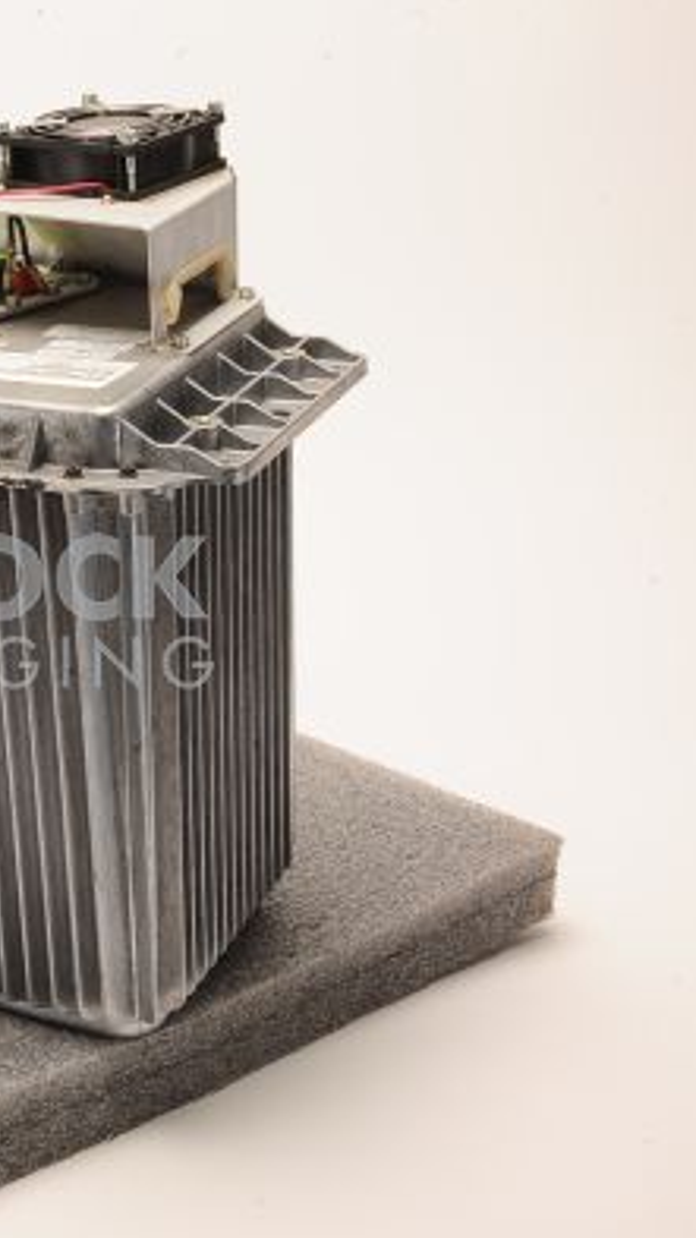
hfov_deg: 14.7
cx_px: -101
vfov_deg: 26.5
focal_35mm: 80
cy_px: 613
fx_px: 2625
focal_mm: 50
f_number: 16
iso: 320
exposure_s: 1/160
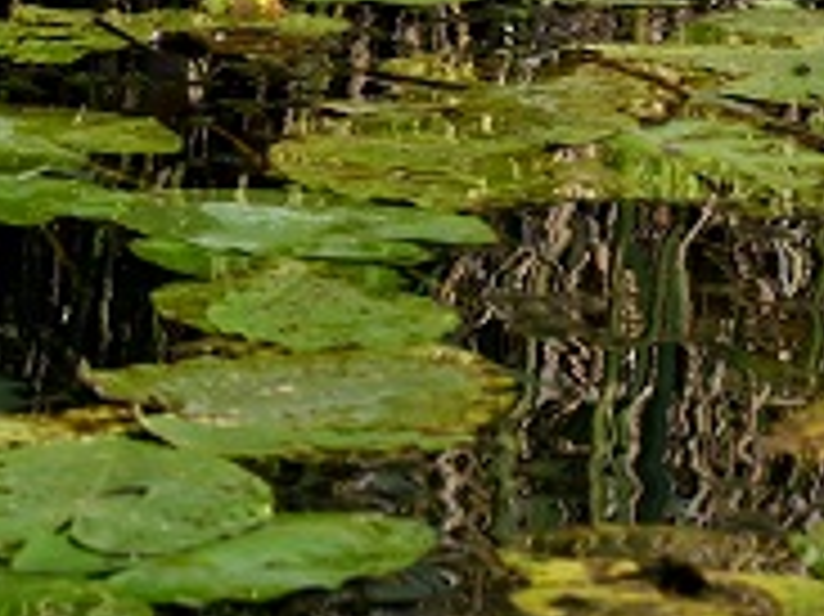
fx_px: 10705
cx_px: -185
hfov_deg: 4.4
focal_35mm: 450
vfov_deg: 3.3
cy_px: -751
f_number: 7.1
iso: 100
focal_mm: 90
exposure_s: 1/400
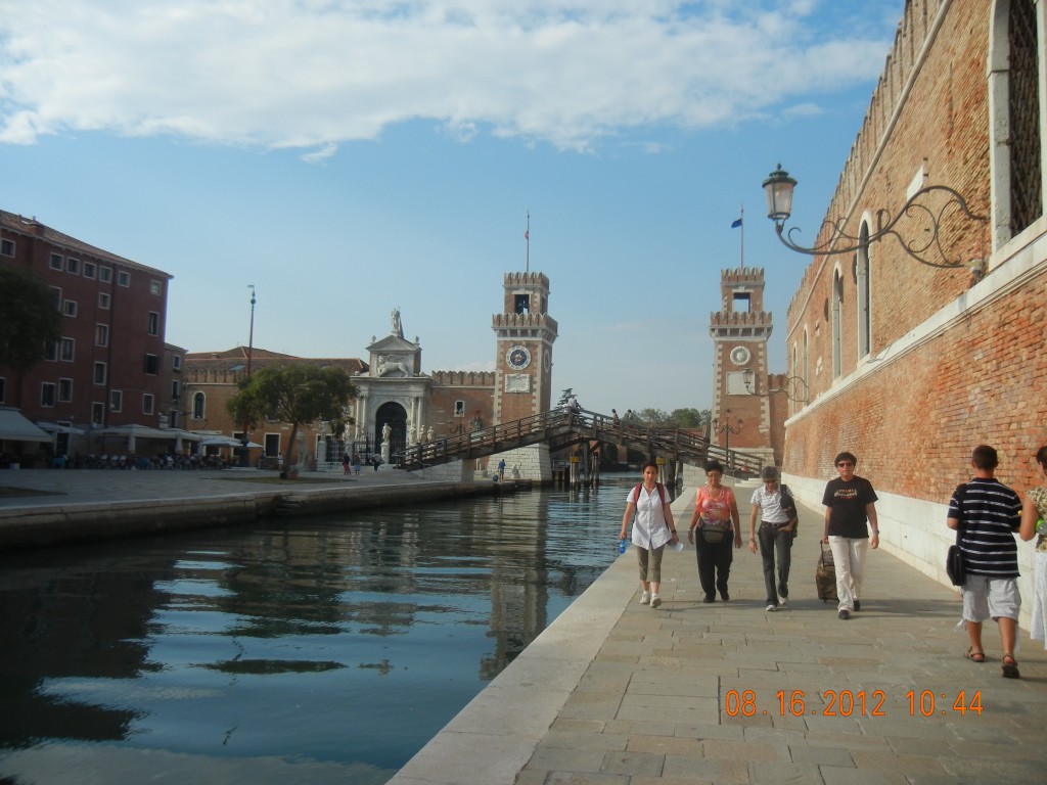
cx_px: 524
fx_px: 907
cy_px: 392
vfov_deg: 46.8
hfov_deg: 60.0
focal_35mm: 30
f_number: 7
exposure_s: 1/384
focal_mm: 5.4
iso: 160
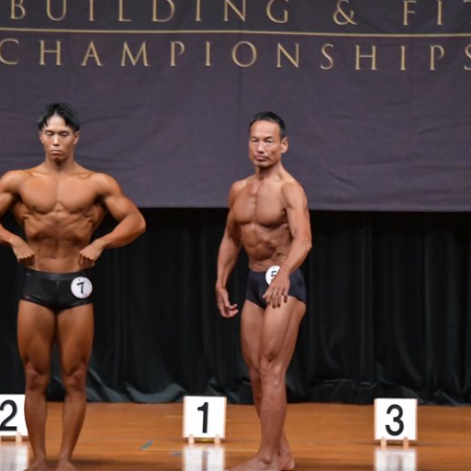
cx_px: 280
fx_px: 4449
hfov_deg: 6.1
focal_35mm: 289
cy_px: 235
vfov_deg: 6.1
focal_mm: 150
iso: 6400
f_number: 5.6
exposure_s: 1/400
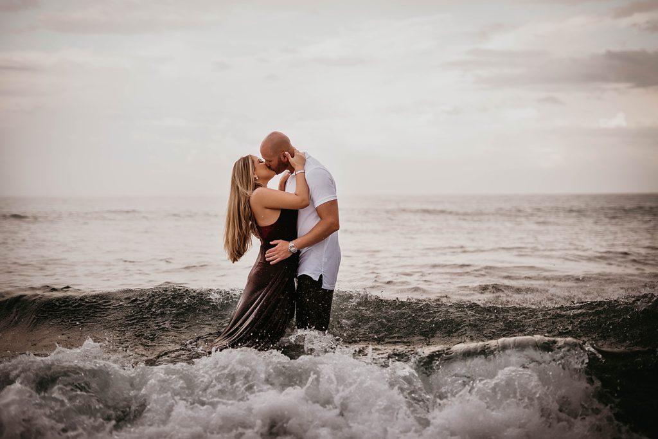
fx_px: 914
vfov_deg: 27.0
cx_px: 329
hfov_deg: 39.6
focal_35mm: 50
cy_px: 220
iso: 320
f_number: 1.8
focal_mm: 50
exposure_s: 1/1250
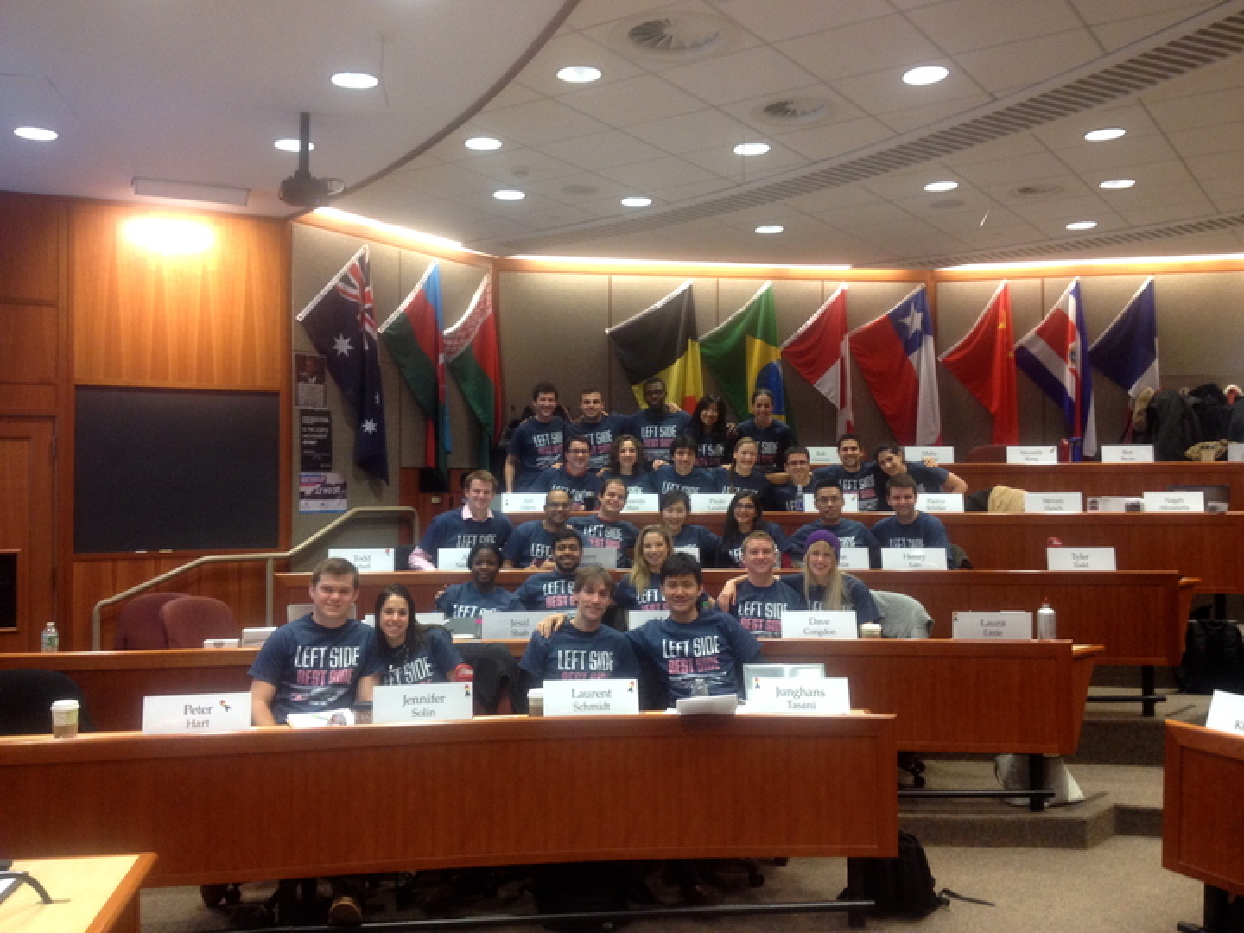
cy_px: 466
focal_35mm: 35
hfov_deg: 52.6
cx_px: 622
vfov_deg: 40.7
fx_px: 1258
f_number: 2.4
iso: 125
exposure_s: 1/20
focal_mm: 4.28
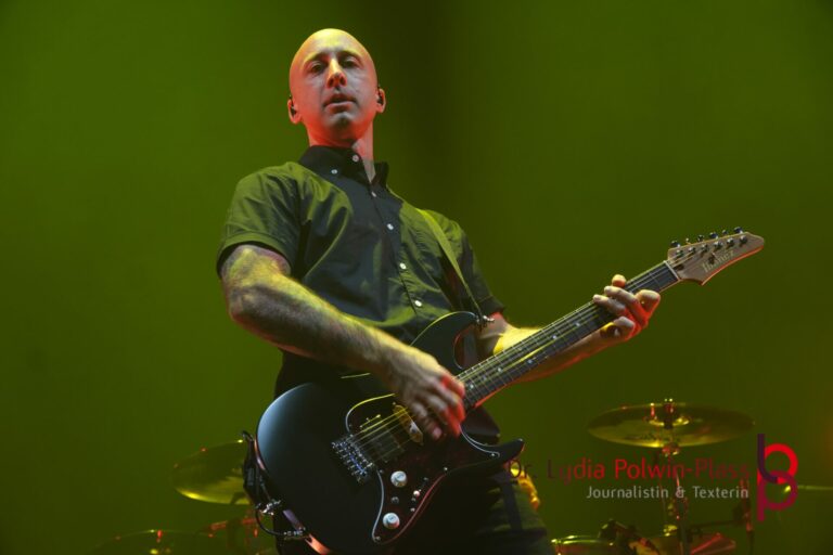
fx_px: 1944
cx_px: 416
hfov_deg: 24.2
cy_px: 278
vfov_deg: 16.3
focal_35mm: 84
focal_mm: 56
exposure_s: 1/160
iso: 640
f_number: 4.5
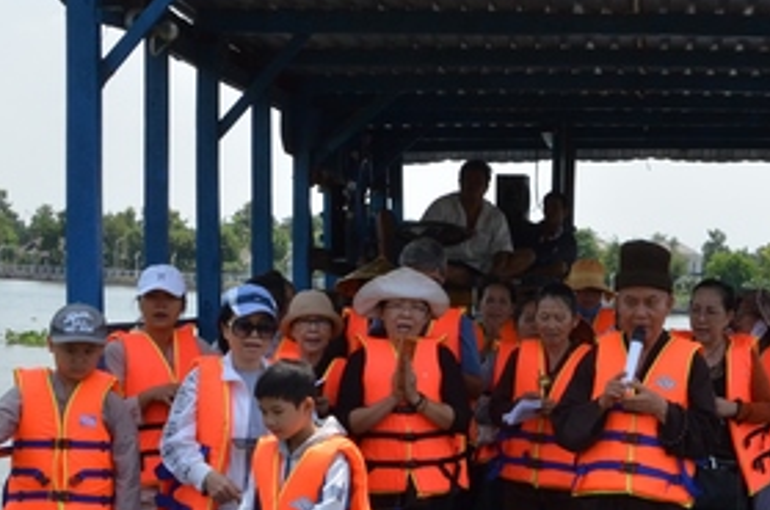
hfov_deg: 25.8
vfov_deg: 17.5
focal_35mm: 77
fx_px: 1644
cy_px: 412
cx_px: 629
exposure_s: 1/1000
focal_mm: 22
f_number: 16
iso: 1600
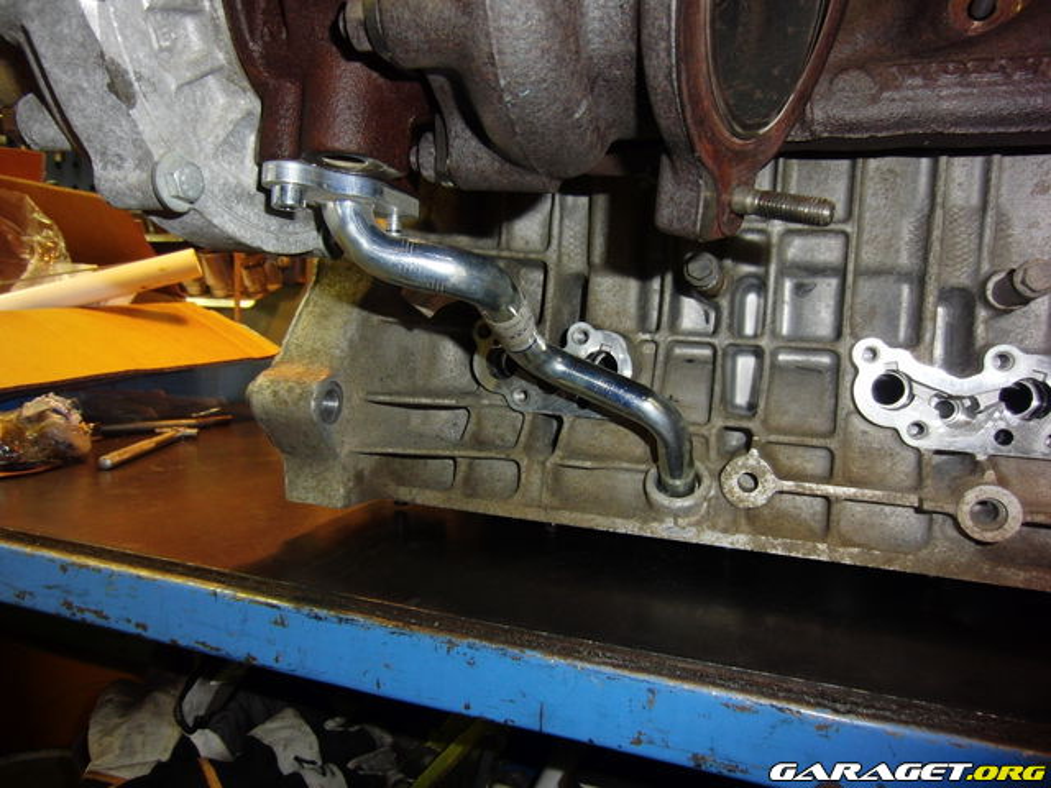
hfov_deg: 71.6
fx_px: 729
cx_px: 526
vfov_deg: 56.8
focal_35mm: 24
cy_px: 394
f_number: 3.2
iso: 200
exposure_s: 1/25
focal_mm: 4.3
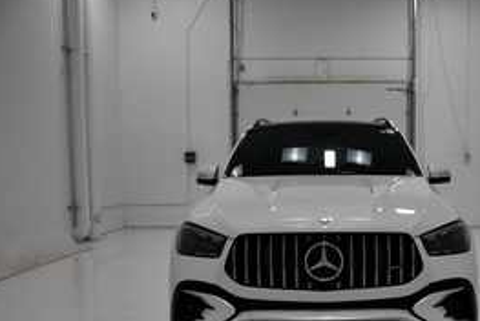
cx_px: 327
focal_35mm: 41
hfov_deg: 46.5
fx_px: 547
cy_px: 231
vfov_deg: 32.2
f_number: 4
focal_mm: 18
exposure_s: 1/250
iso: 400
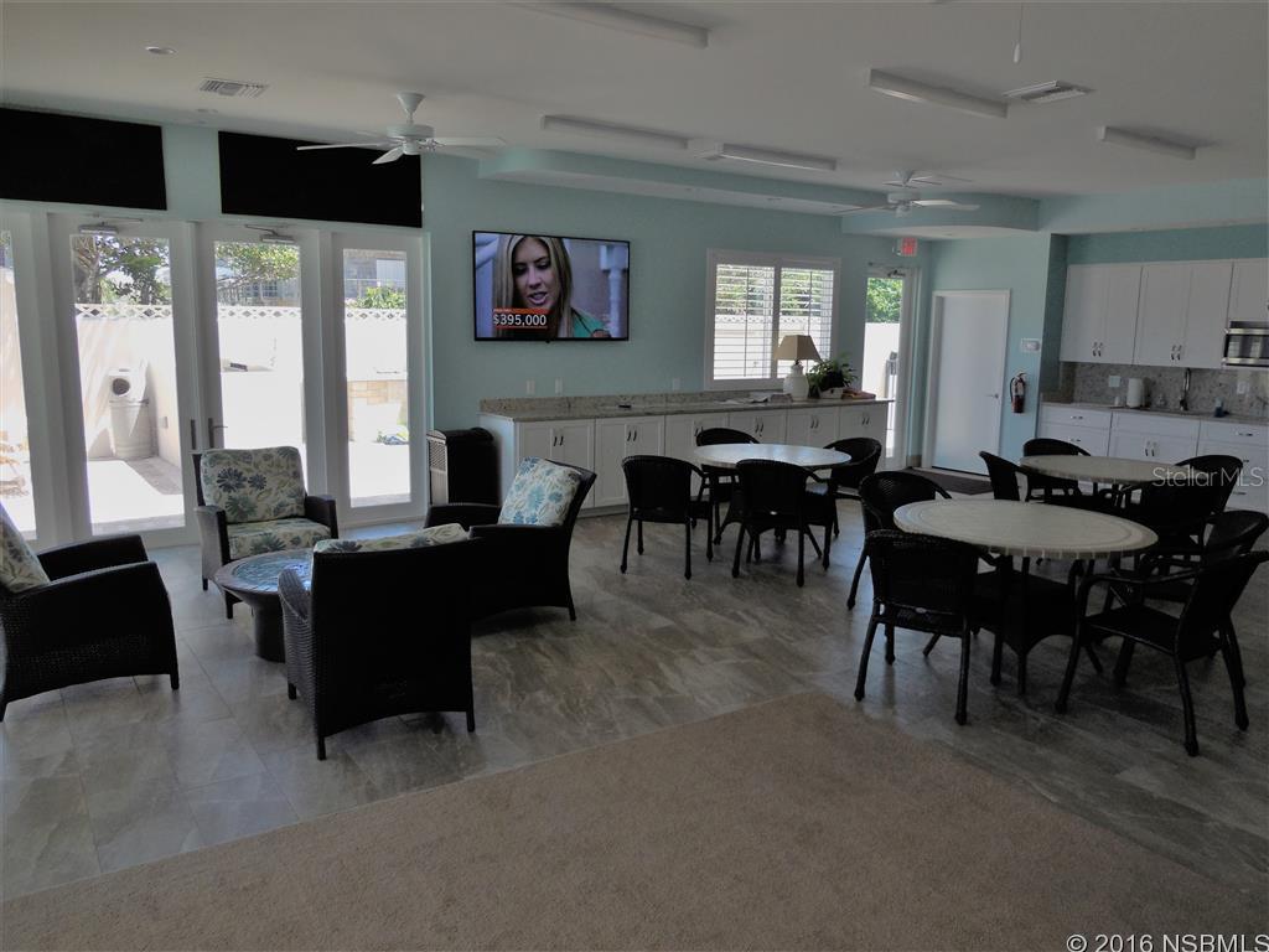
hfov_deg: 69.4
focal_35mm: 25
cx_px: 634
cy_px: 476
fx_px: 916
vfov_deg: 54.9
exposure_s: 1/100
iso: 125
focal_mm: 4.5
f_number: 3.1
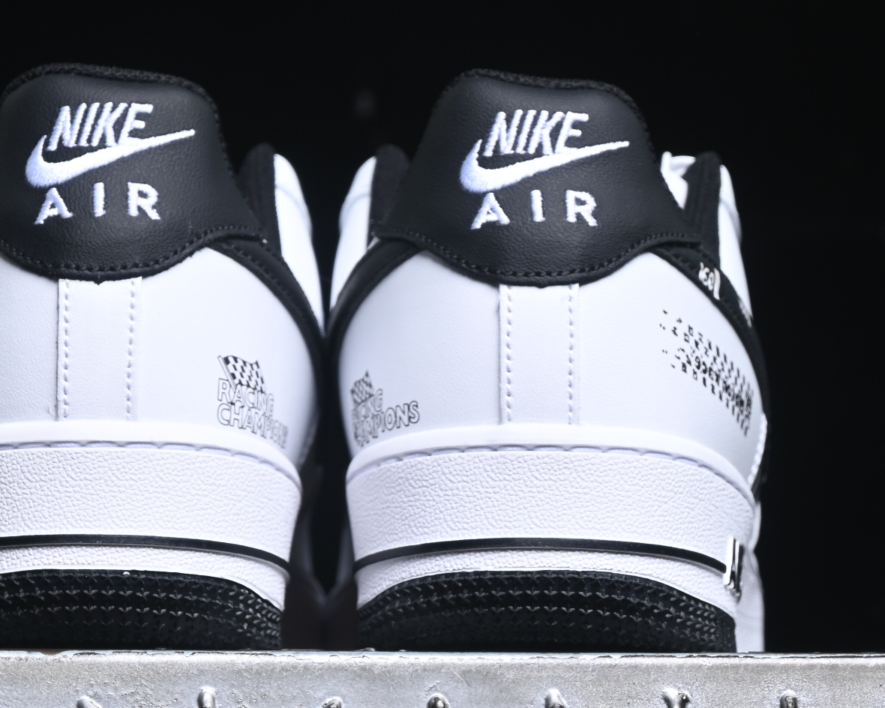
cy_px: 218
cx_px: 334
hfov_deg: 11.6
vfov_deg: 9.3
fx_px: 4348
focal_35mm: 166
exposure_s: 1/60
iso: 160
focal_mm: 50
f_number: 6.3
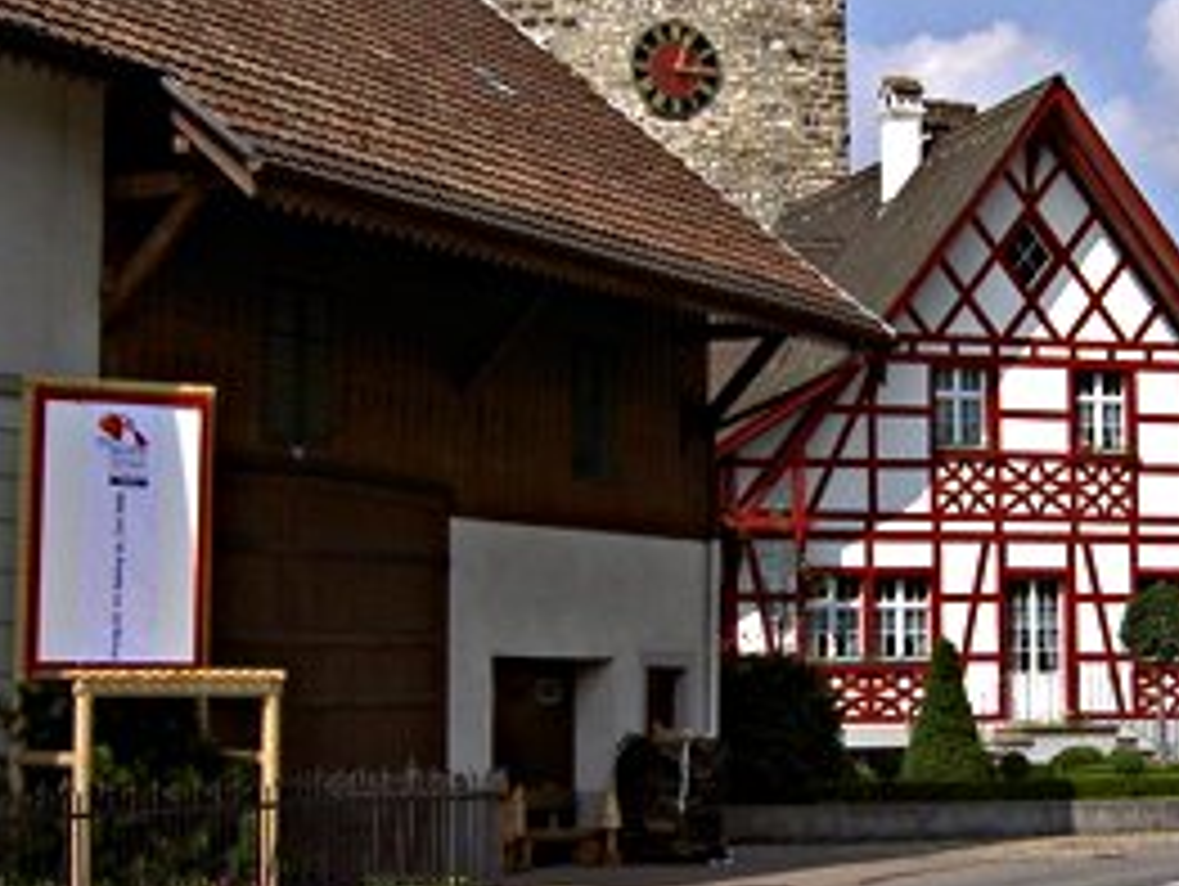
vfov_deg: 17.8
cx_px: 932
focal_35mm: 83
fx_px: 2830
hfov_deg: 23.2
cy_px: 405
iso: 50
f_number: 4.7
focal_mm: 5.6
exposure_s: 1/500
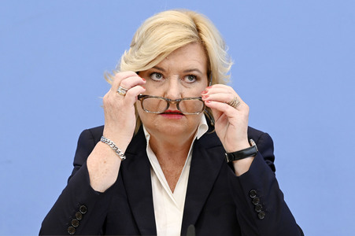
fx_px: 907
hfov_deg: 22.2
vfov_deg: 14.8
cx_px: 178
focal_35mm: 92
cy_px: 118
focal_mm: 92
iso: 3200
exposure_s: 1/500
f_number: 5.6
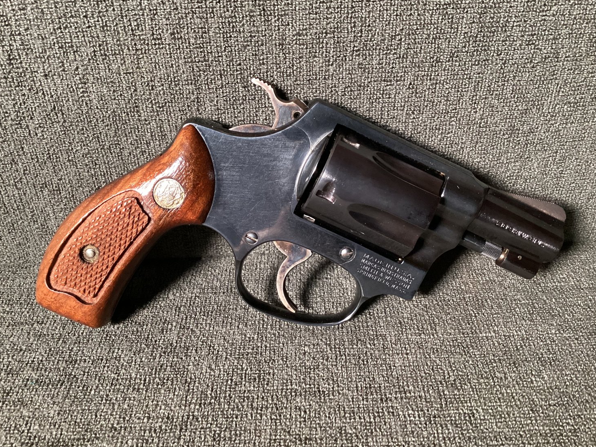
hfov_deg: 56.8
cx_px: 302
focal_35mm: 32
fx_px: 551
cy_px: 219
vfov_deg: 44.1
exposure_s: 1/30
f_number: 2.4
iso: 400
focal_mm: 3.3
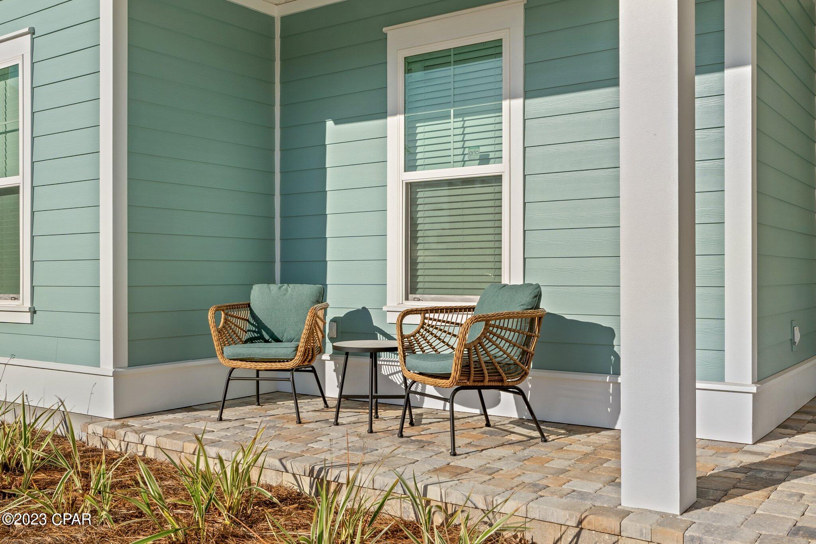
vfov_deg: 36.9
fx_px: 816
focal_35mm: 36
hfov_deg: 53.1
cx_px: 408
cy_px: 272
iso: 100
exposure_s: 1/80
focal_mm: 24
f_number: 9
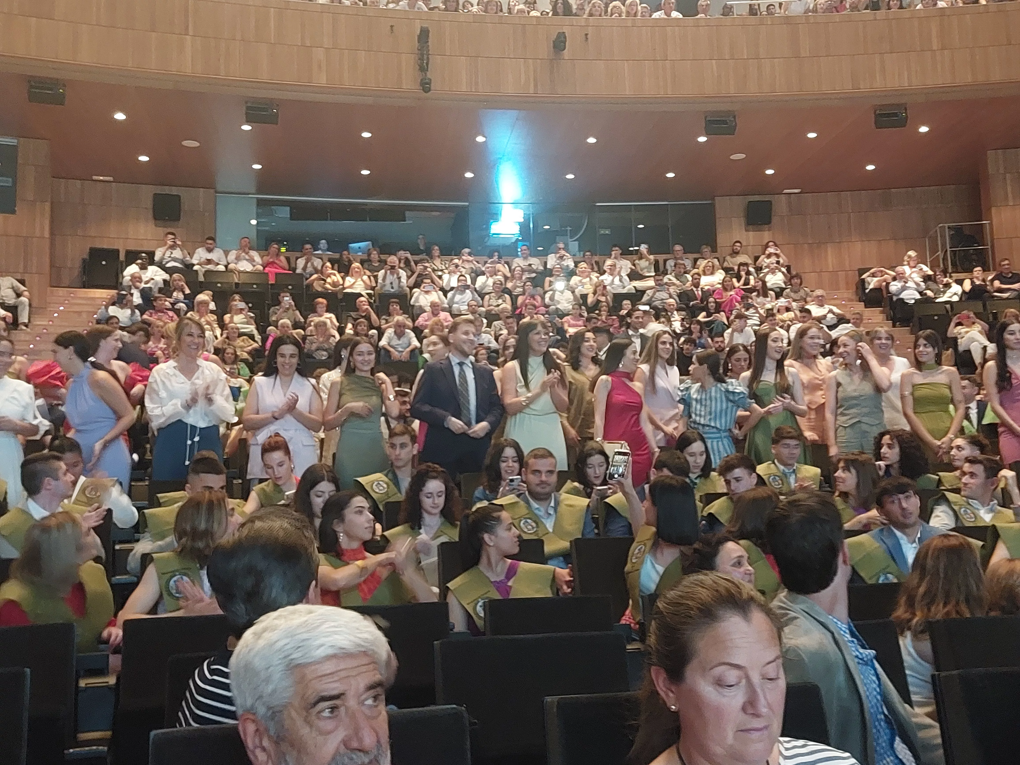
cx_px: 510
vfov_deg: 54.9
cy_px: 382
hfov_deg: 69.4
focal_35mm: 25
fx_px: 737
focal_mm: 5.23
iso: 800
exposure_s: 1/14.3
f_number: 1.8
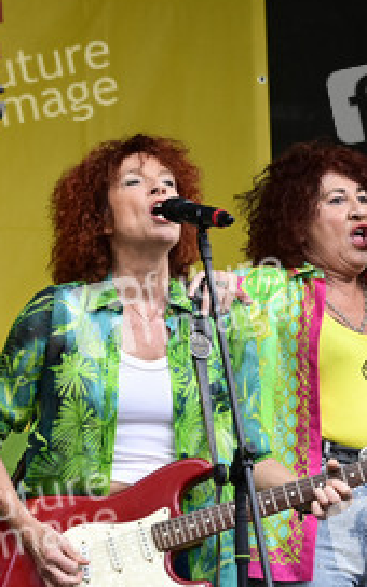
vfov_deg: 13.9
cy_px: 417
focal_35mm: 150
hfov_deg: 8.7
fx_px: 2400
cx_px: 242
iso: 500
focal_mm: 100
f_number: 5
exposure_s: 1/320
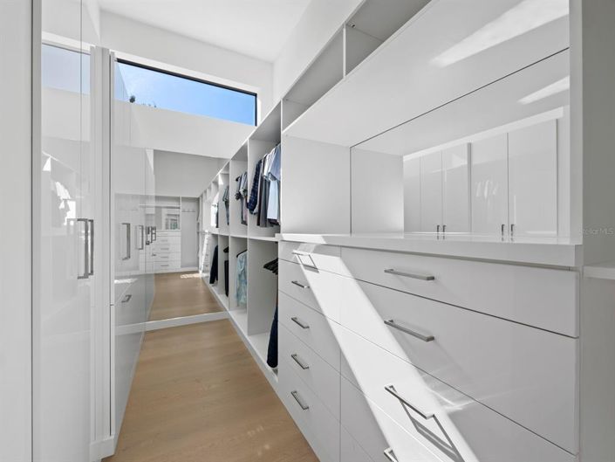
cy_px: 231
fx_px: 249
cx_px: 308
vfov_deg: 85.7
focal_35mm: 14
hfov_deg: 102.1
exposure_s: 1/20
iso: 250
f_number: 10
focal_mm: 7
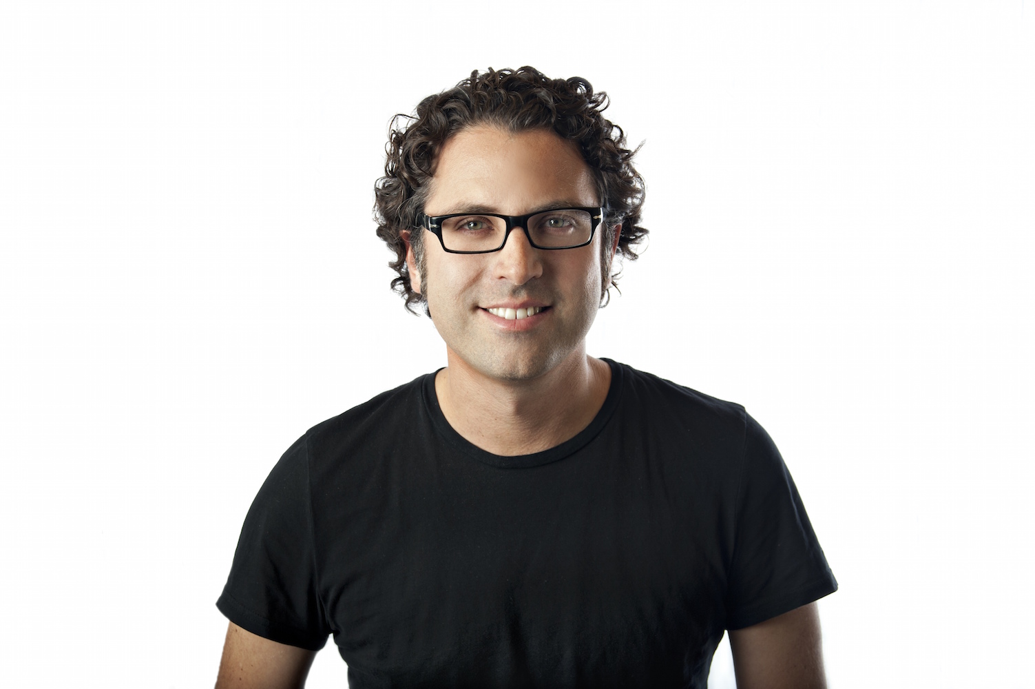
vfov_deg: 21.9
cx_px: 518
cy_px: 344
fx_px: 1781
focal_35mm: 62
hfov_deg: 32.4
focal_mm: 62
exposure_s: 1/250
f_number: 8
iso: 200
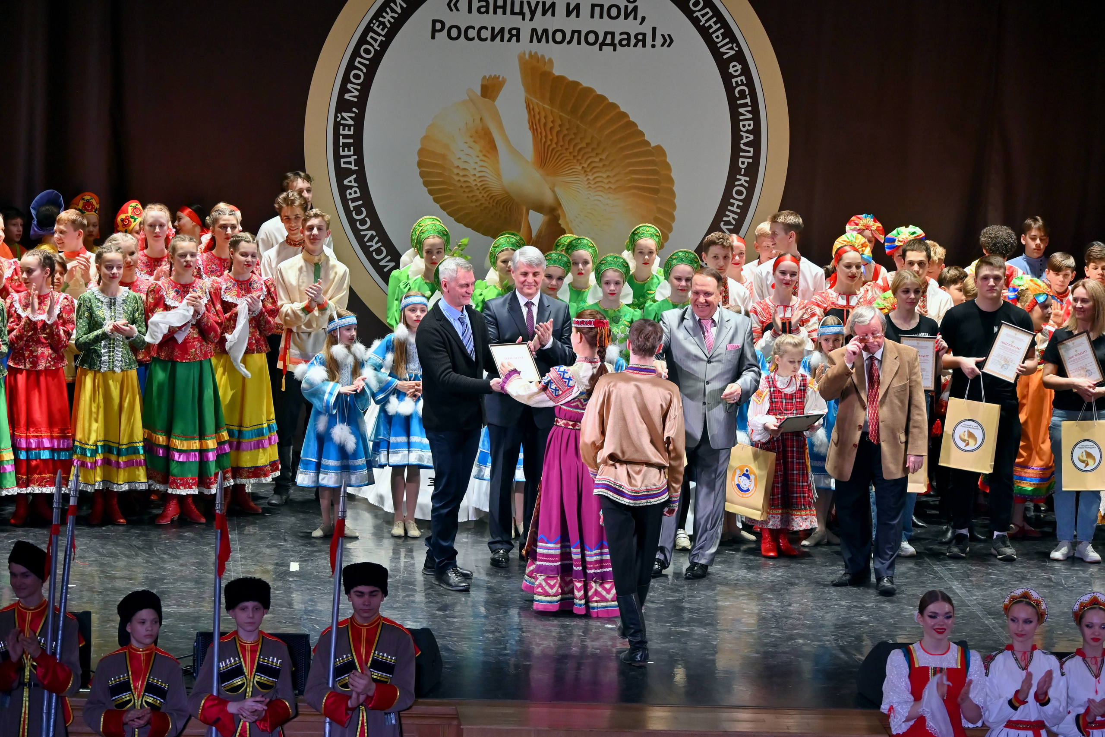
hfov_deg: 15.5
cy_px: 368
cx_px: 552
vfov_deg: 10.4
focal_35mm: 132
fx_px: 4052
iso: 800
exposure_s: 1/125
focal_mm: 88
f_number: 5.6
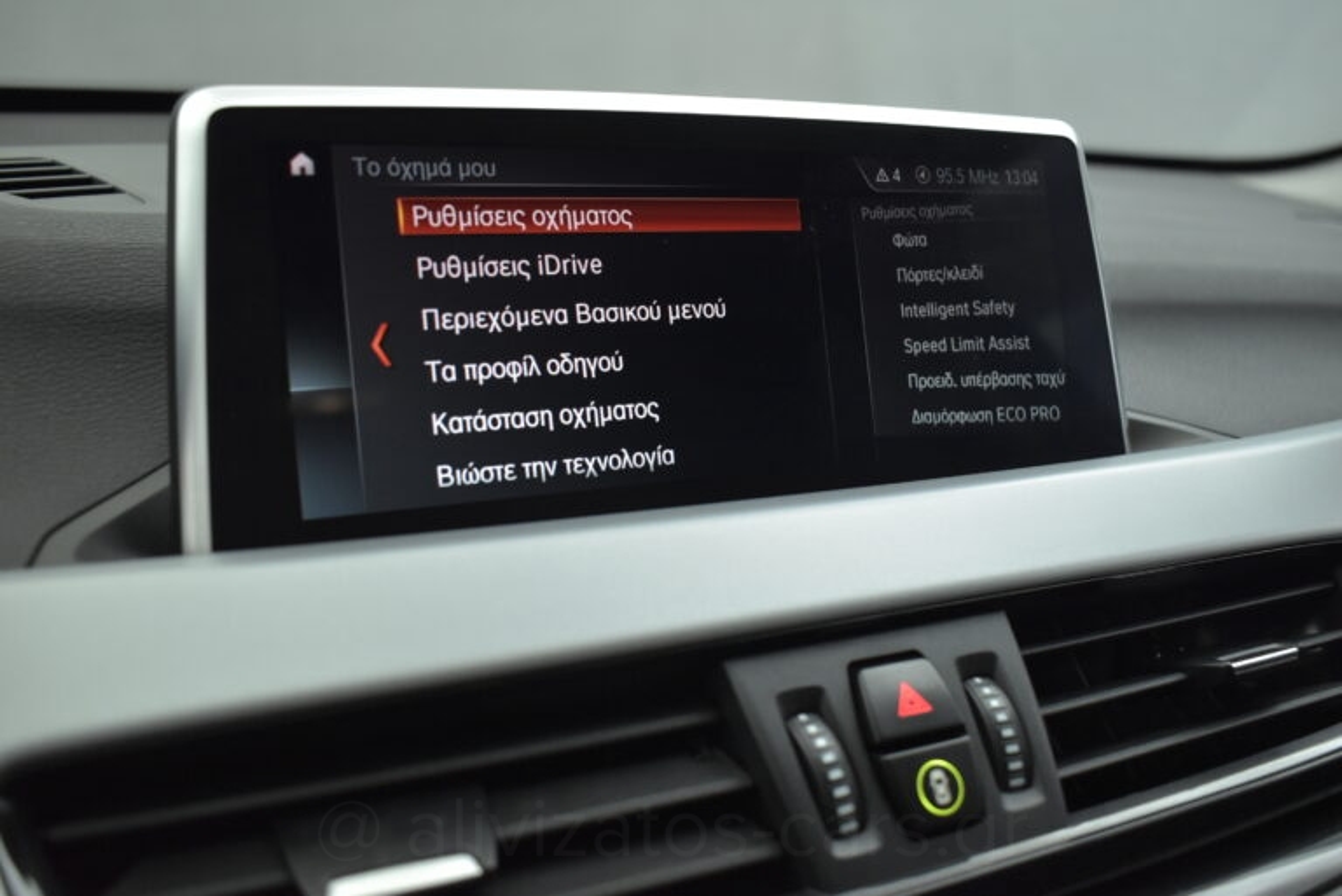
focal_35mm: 33
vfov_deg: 40.0
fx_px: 1231
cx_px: 671
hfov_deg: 57.2
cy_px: 448
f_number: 3.8
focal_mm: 22
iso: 1600
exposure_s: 1/100
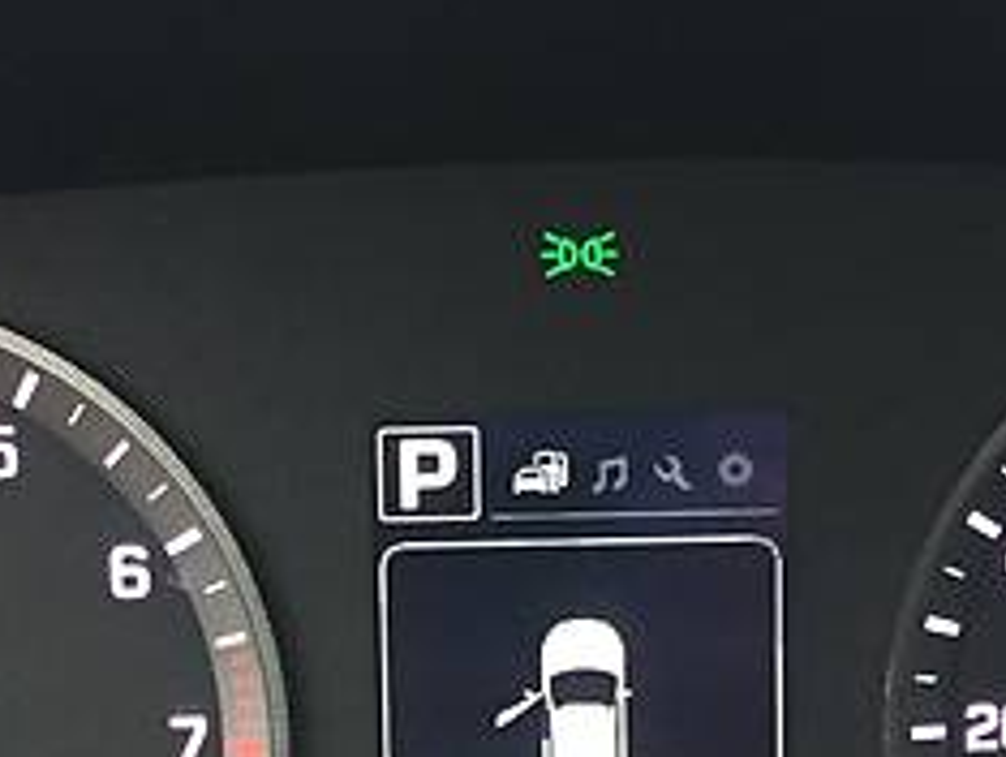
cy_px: 860
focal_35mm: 99
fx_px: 2880
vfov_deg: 14.6
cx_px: 374
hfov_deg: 19.8
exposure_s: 1/33
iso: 250
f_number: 2.2
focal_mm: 4.2
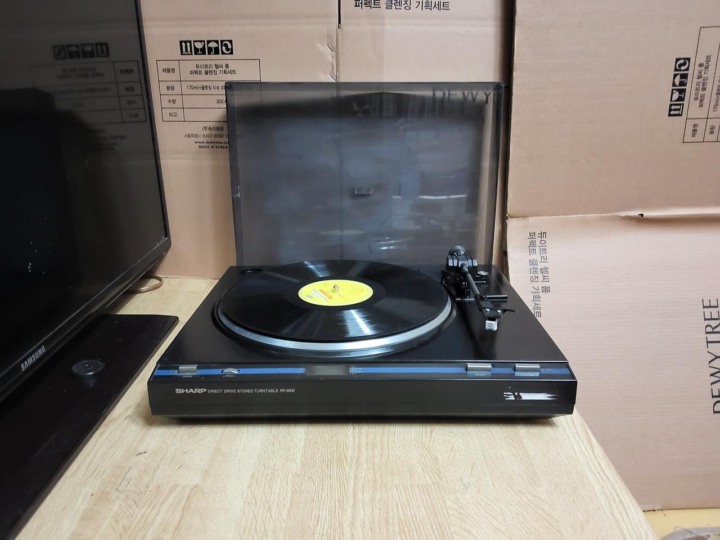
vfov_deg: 53.1
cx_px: 360
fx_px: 541
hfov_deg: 67.3
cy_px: 270
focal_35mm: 26
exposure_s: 1/40
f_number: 1.8
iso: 500
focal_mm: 3.98
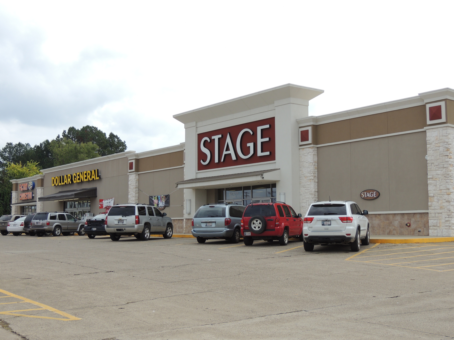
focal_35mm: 47
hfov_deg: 40.4
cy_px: 170
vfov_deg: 30.9
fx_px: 616
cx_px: 227
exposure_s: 1/800
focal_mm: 8.3
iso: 100
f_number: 3.5
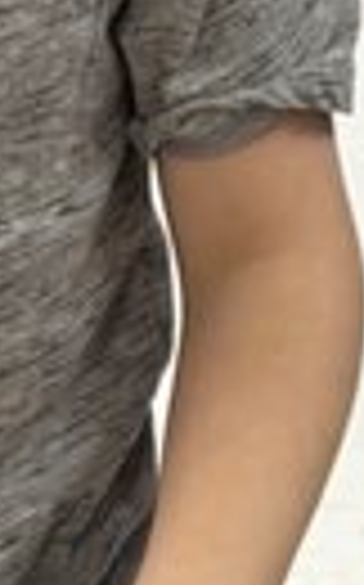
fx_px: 3452
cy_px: 1112
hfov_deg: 6.0
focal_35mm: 217
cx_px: 575
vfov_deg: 9.2
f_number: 1.6
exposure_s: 1/121
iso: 125
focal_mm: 5.96
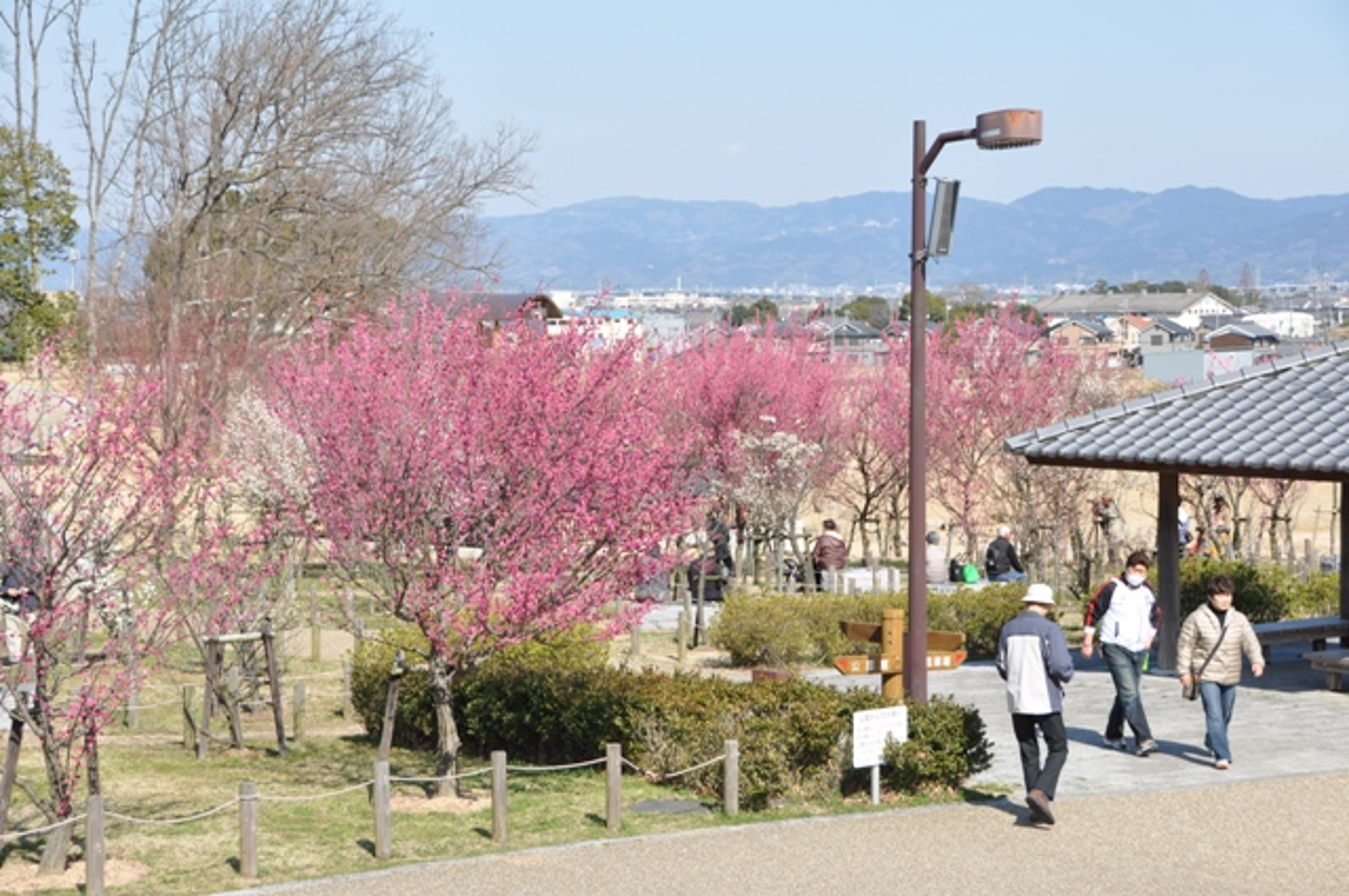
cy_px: 448
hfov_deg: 28.1
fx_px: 2695
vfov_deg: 18.9
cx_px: 674
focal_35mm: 72
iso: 200
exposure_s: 1/350
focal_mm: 48
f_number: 8
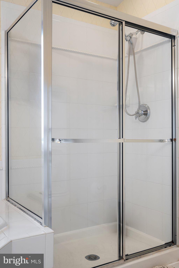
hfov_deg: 37.9
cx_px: 90
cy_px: 134
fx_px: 261
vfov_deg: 54.4
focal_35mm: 35
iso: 500
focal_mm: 35
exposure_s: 1/30
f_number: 8
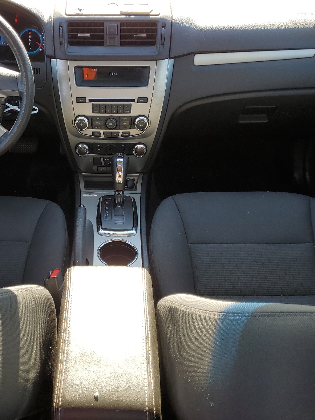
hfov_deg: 39.1
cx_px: 101
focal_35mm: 36
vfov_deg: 51.3
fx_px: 437
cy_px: 202
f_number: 1.5
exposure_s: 1/270
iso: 50
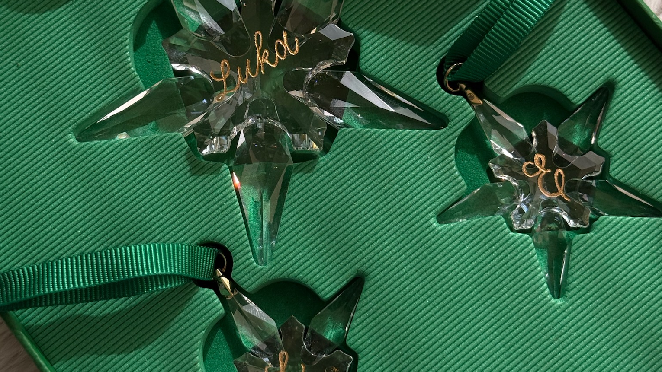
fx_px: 1229
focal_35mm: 70
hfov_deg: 30.1
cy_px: 130
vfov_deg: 17.2
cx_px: 331
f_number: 1.78
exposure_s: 1/188
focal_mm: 6.76
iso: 100
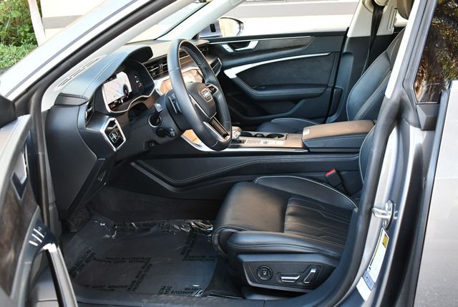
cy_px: 154
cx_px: 229
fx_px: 458
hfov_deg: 53.1
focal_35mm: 36
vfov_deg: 36.9
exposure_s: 1/125
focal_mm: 18
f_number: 3.5
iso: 800
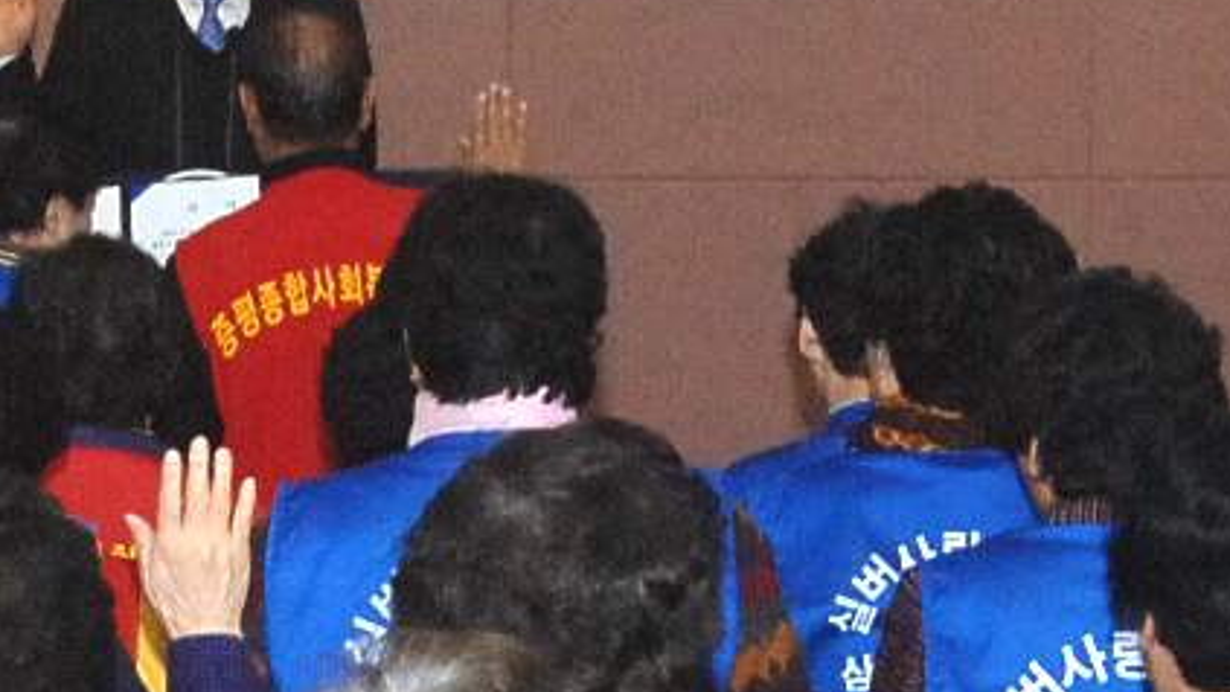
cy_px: 677
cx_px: 224
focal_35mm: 231
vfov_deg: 5.3
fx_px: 7523
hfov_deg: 9.3
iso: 800
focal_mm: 29
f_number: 6.7
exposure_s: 1/60
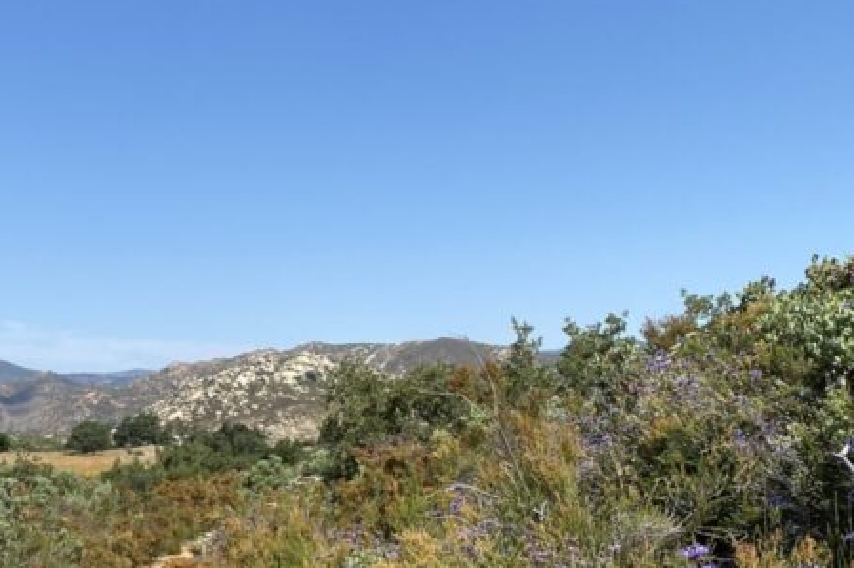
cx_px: 255
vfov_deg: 23.1
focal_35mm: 58
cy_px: 416
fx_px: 1375
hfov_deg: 34.1
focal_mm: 4.25
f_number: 1.8
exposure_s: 1/2755
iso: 32
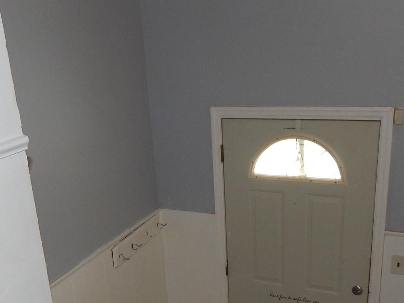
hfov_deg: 41.9
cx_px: 165
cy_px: 237
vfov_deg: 31.5
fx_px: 525
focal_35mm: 45
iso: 200
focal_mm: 4
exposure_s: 1/30
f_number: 3
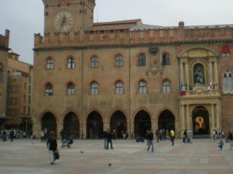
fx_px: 377
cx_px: 154
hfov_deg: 34.1
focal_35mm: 56
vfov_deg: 25.9
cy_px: 52
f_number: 4.6
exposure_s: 1/232
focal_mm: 6.3
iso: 50
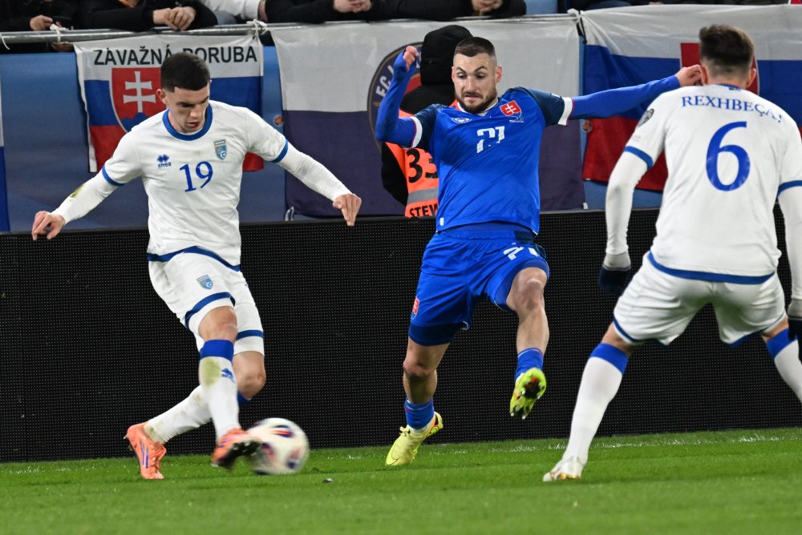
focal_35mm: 400
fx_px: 8916
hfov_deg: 5.2
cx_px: 401
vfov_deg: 3.4
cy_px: 268
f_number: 7.1
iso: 4000
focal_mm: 400
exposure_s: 1/640
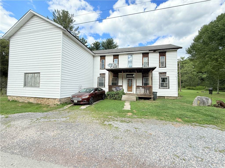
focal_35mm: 14
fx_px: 91
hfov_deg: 102.1
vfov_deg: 85.7
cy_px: 84
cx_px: 112
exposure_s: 1/751
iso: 50
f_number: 2.2
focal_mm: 2.22
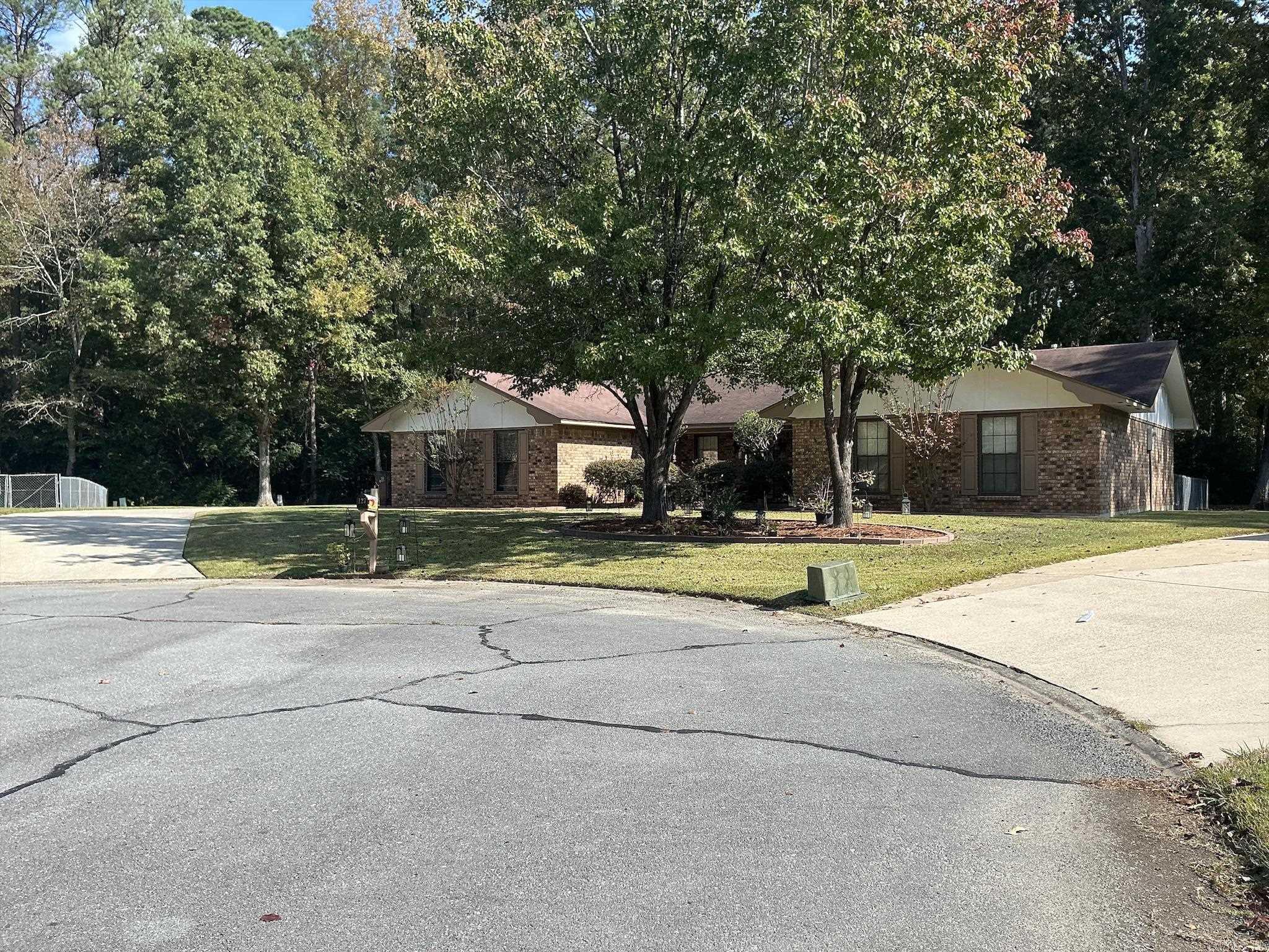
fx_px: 1026
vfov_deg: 49.7
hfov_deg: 63.4
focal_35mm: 28
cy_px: 476
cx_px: 634
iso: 25
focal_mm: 3
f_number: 1.8
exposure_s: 1/929
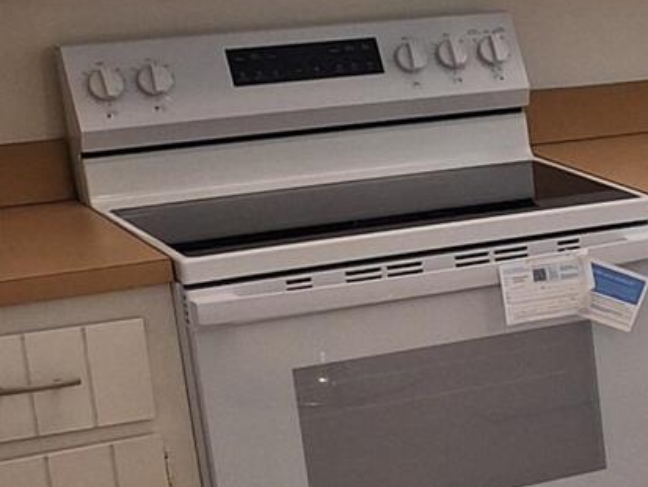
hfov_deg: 13.9
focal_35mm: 114
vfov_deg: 12.9
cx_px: 1393
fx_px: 2135
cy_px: 383
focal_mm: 5.54
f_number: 1.8
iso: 160
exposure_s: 1/40
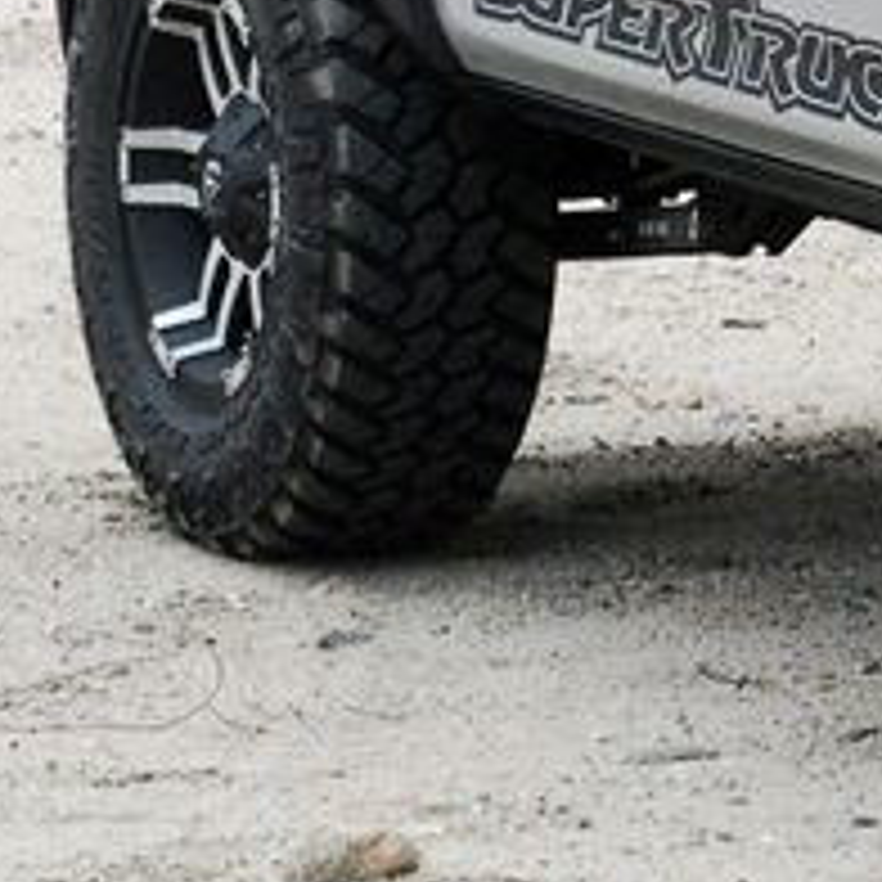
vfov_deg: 4.0
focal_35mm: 440
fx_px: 12683
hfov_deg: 3.9
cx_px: 1706
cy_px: -158
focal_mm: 75
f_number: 18
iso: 800
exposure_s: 1/250
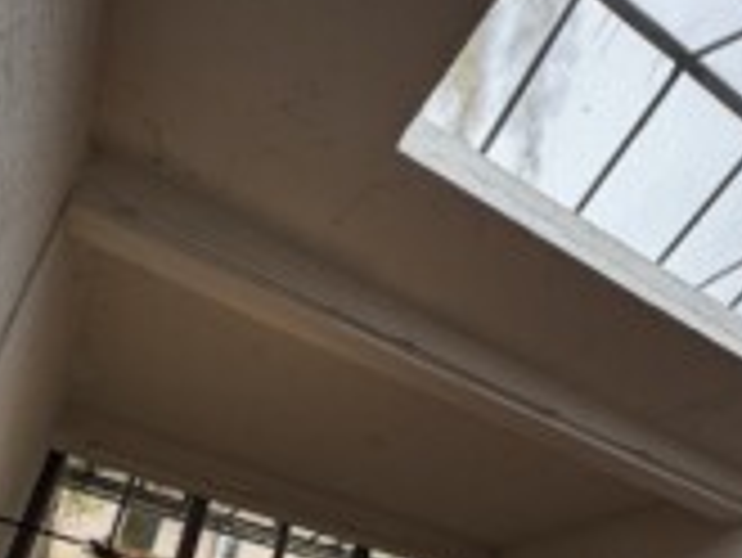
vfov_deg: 43.6
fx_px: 644
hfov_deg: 59.9
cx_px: 380
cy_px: 479
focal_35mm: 30
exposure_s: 1/99
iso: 100
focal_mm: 2.22
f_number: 2.2
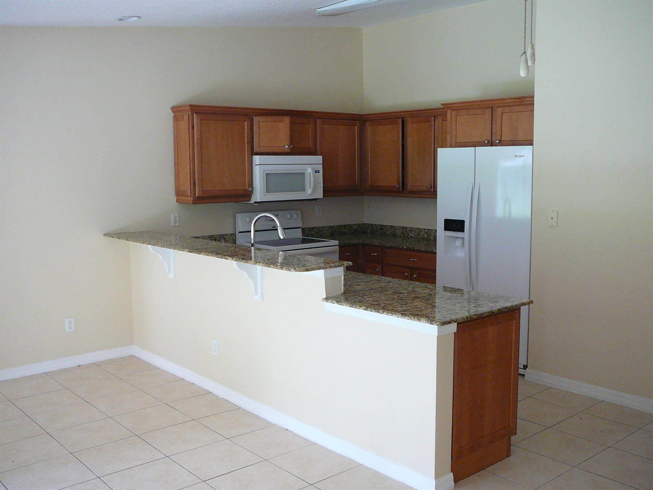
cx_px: 326
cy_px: 245
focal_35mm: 35
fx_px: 660
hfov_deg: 52.6
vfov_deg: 40.7
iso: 200
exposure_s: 1/13
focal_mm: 5.2
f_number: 2.8
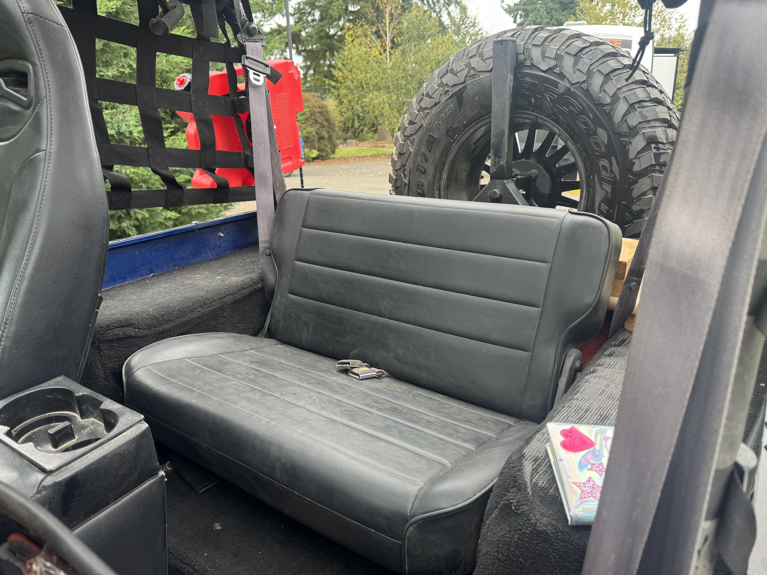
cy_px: 288
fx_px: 532
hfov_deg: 71.6
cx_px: 384
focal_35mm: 24
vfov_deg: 56.8
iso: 64
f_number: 1.78
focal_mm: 6.76
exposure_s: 1/121
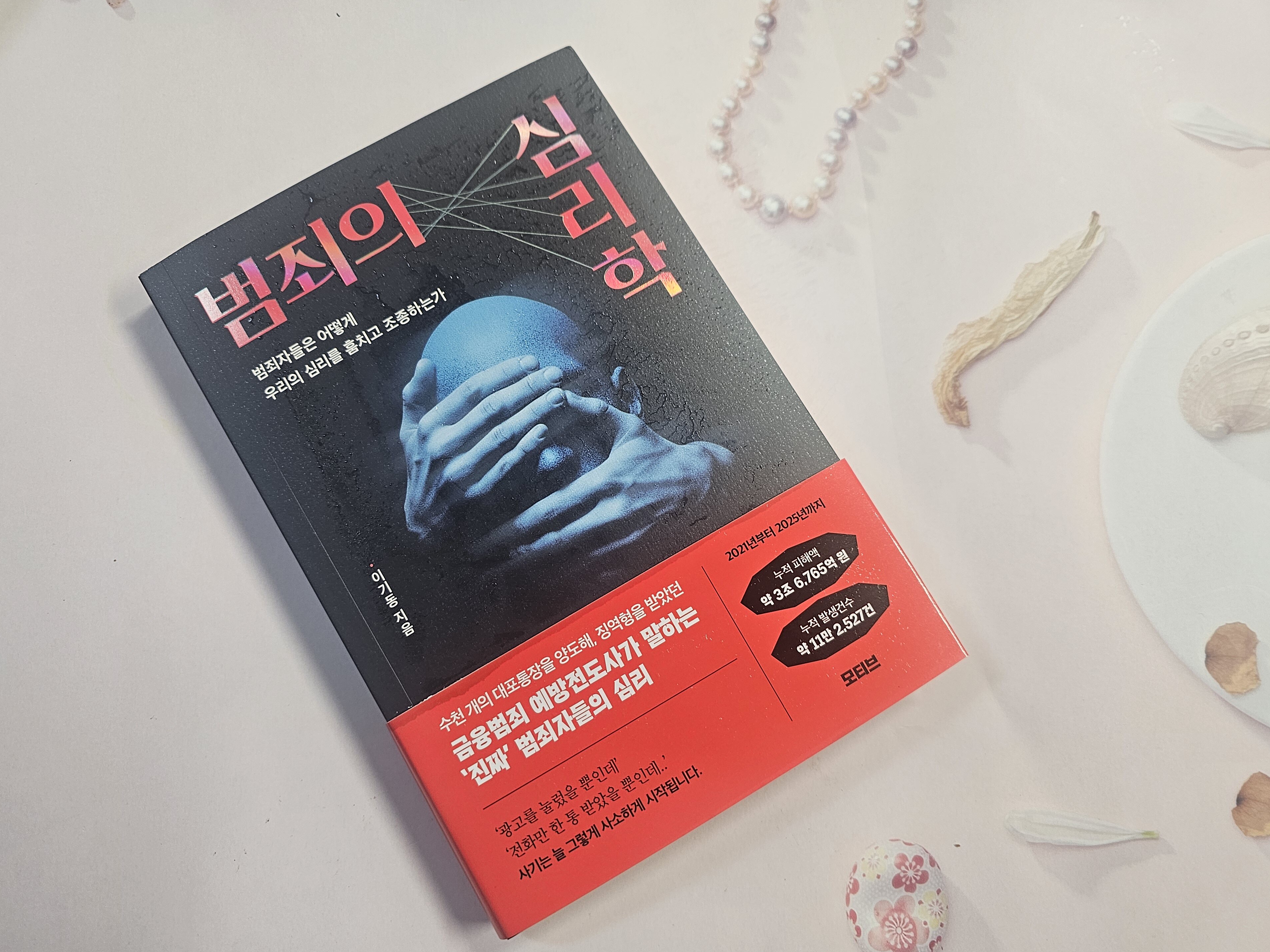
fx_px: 881
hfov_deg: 71.6
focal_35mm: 24
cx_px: 617
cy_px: 483
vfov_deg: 56.8
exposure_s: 1/68
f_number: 1.7
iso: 100
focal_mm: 6.3
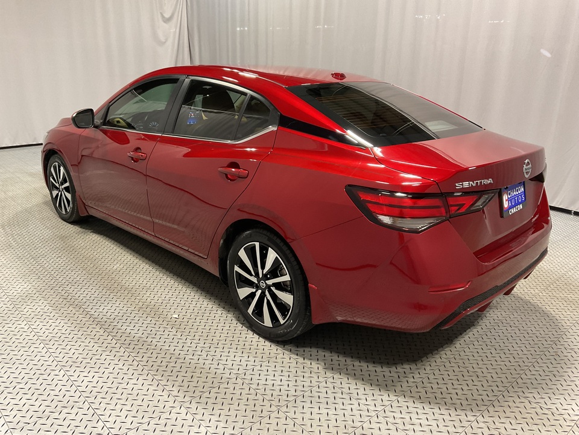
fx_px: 485
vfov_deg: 48.2
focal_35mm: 29
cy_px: 218
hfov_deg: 61.7
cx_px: 290
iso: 100
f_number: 1.8
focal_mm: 3
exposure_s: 1/60
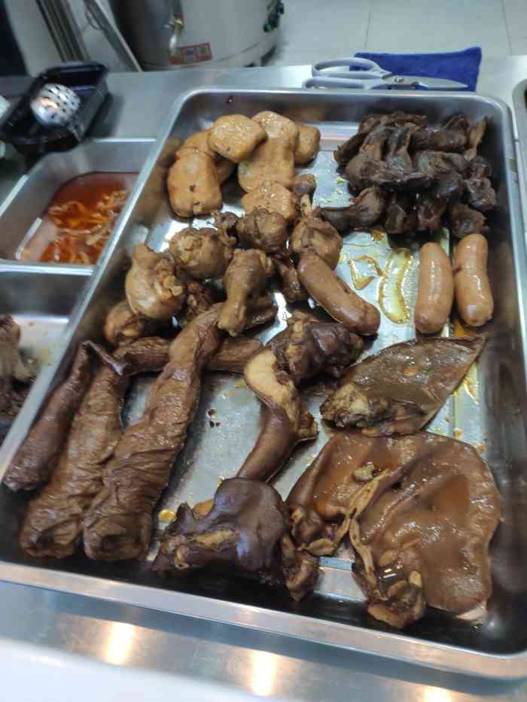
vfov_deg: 69.4
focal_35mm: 25
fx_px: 507
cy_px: 351
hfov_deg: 54.9
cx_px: 264
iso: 397
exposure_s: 1/33
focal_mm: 4.74
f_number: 1.79
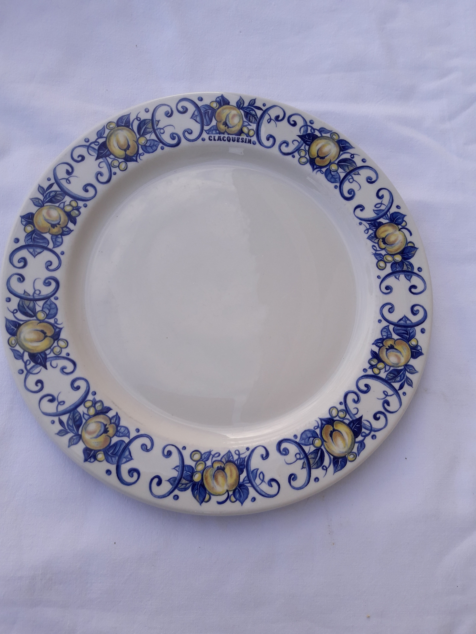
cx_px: 238
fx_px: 513
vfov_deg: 63.4
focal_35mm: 28
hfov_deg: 49.7
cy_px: 317
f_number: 1.9
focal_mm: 3.7
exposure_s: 1/421
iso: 40
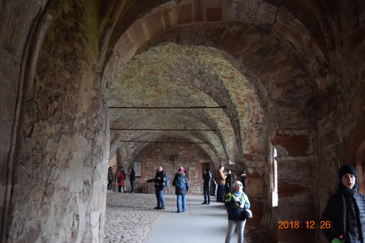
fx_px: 380
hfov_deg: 51.3
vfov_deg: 35.5
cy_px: 122
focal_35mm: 38
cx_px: 182
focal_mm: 25
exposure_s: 1/60
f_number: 4
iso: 2800
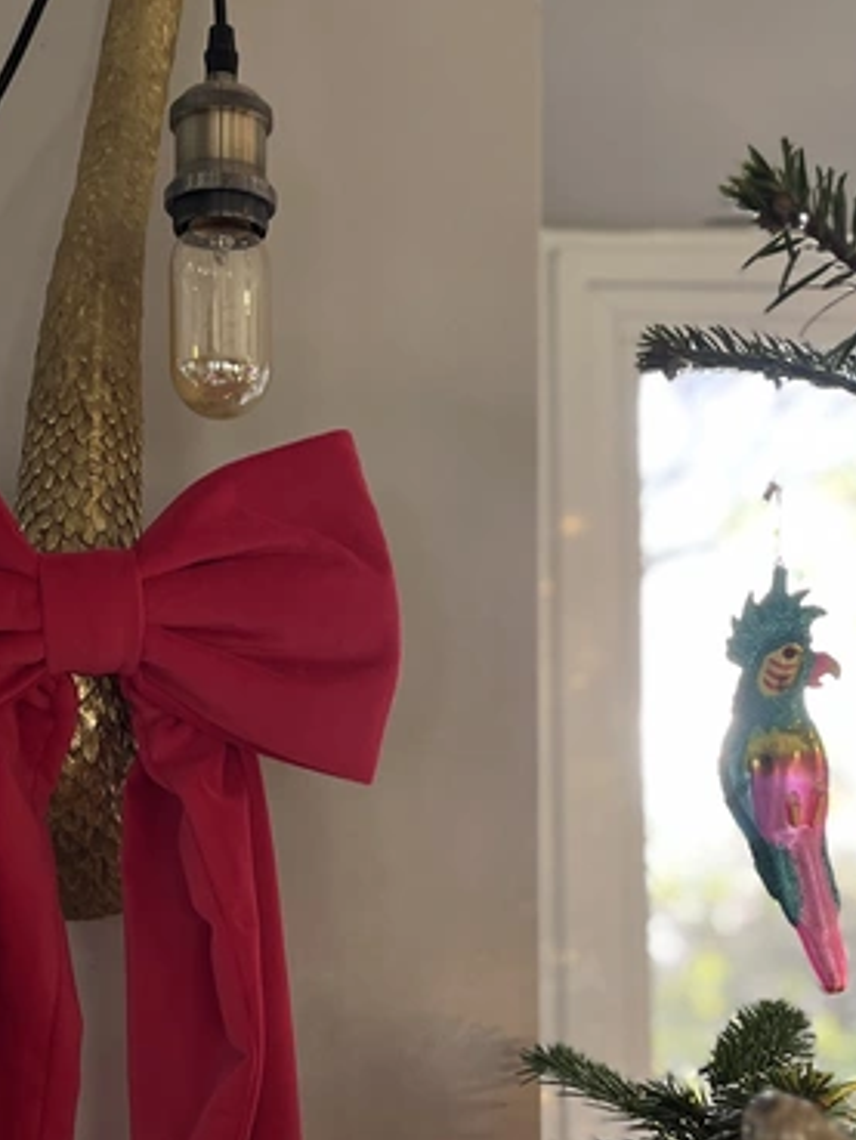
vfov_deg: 30.3
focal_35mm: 62
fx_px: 2043
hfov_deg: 23.6
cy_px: 948
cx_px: 290
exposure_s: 1/71
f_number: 1.6
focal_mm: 5.1
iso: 125
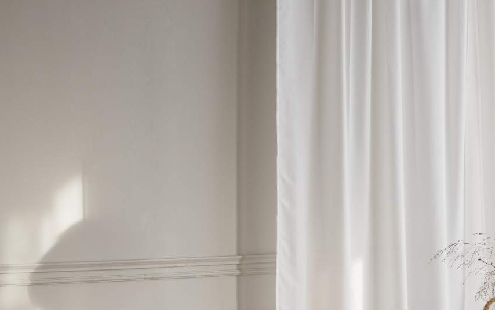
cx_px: 446
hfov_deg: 12.4
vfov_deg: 7.8
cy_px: 312
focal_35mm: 167
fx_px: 2253
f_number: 4
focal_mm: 70
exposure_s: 1/100
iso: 400
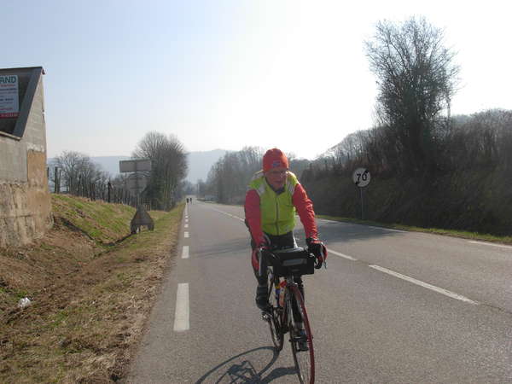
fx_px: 562
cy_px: 192
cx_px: 256
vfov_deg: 37.7
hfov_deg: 49.0
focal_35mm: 38
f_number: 4.9
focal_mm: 6.3
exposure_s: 1/627
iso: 79
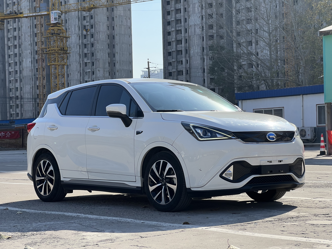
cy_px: 124
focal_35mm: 77
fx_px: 739
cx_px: 166
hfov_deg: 25.3
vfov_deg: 19.1
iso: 32
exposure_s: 1/690
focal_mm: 9
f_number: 2.8
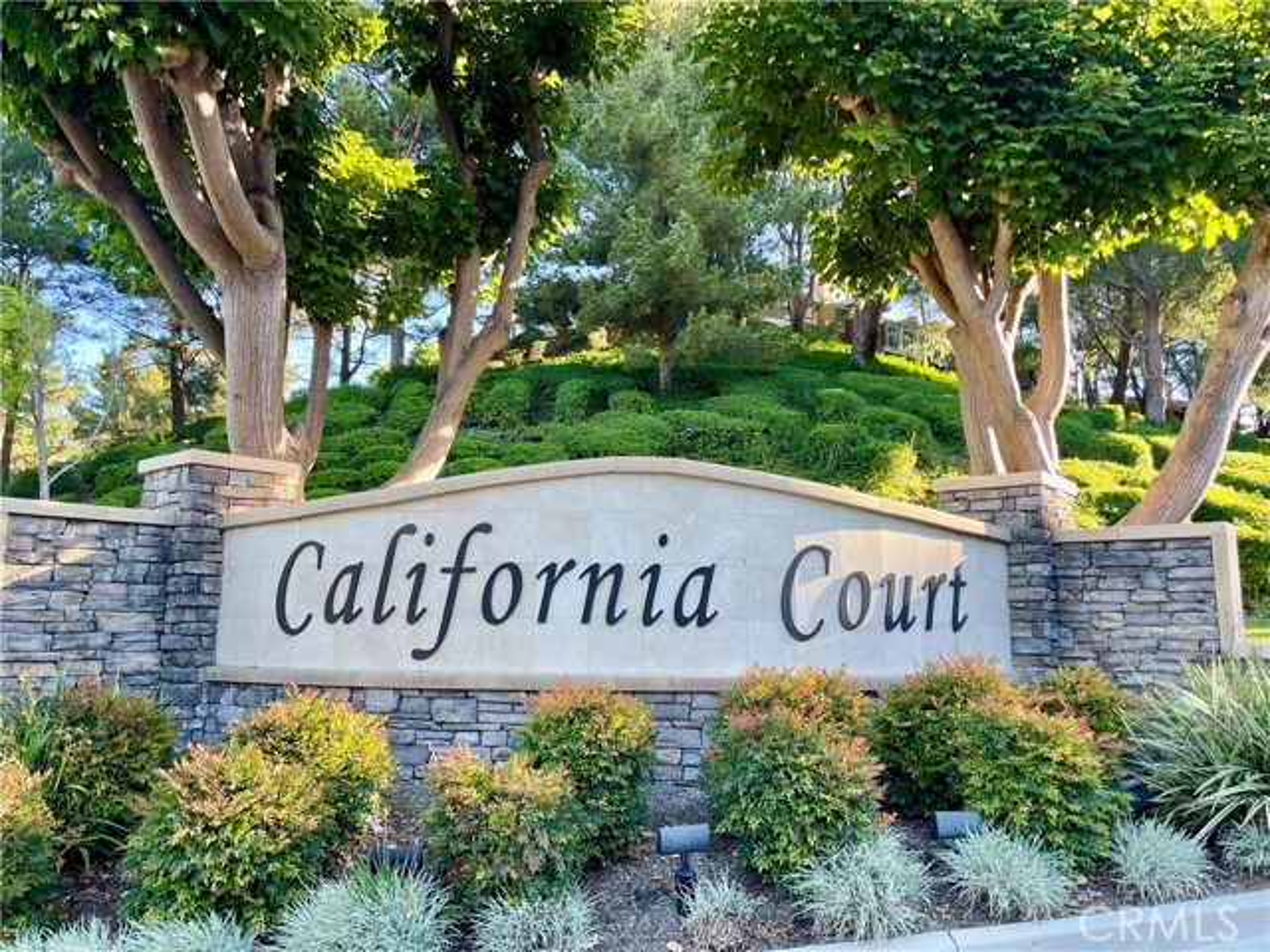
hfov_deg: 67.3
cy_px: 476
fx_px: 954
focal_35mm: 26
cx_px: 635
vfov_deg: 53.1
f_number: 1.6
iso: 32
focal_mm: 4.2
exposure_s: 1/175
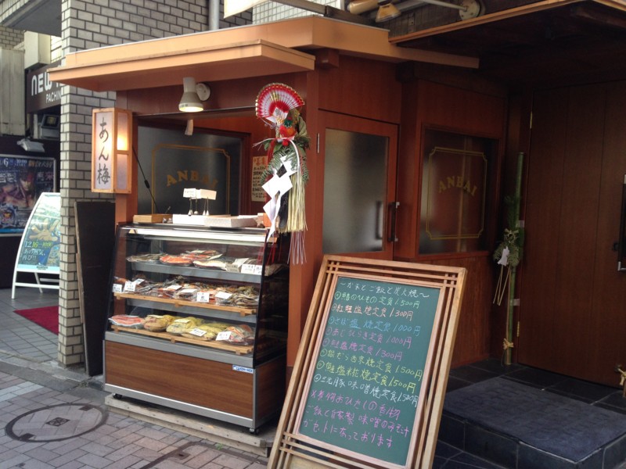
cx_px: 313
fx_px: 597
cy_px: 234
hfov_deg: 55.4
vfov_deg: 42.9
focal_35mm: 33
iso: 80
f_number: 2.4
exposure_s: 1/120
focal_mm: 4.12
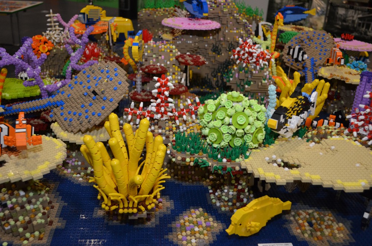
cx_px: 186
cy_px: 123
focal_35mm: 36
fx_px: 371
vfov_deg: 36.7
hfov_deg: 53.2
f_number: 4
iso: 1250
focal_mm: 24
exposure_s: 1/60
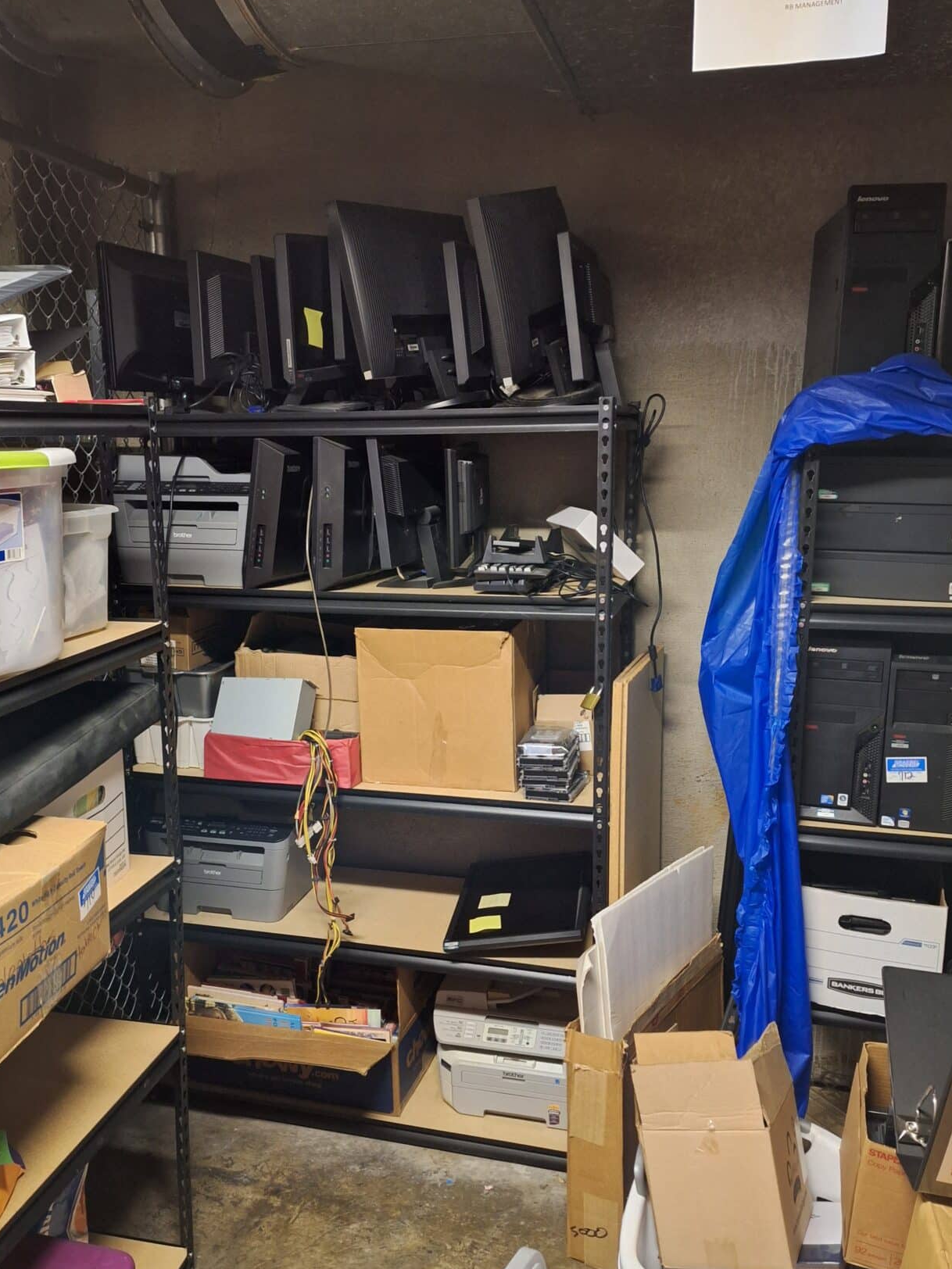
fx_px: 1063
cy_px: 675
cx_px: 434
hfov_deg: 48.2
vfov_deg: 61.6
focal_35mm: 29
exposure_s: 1/20
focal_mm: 5.54
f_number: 1.8
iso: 500
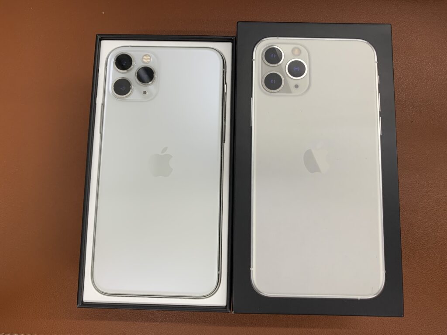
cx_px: 224
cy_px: 168
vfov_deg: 53.1
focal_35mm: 26
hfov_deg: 67.3
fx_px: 336
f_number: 1.8
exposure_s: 1/121
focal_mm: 4.25
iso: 80
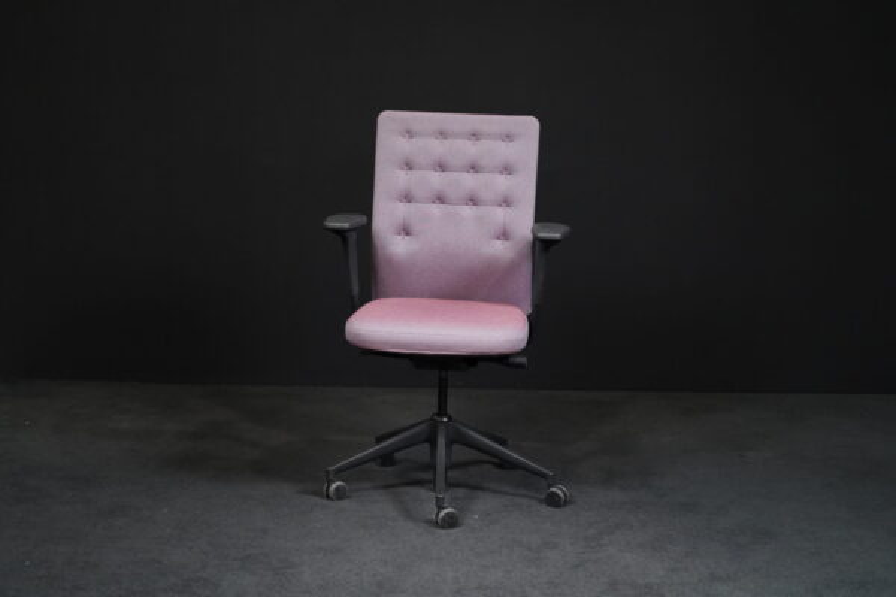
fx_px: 1344
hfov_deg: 36.9
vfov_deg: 25.1
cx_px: 448
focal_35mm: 54
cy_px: 298
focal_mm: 54
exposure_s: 1/100
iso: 5000
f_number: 7.1
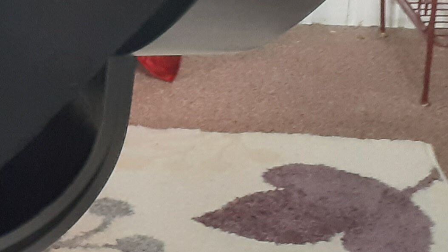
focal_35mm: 115
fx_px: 1366
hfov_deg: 16.8
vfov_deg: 10.5
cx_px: -230
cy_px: 19
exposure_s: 1/33
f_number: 1.9
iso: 250
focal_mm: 3.6
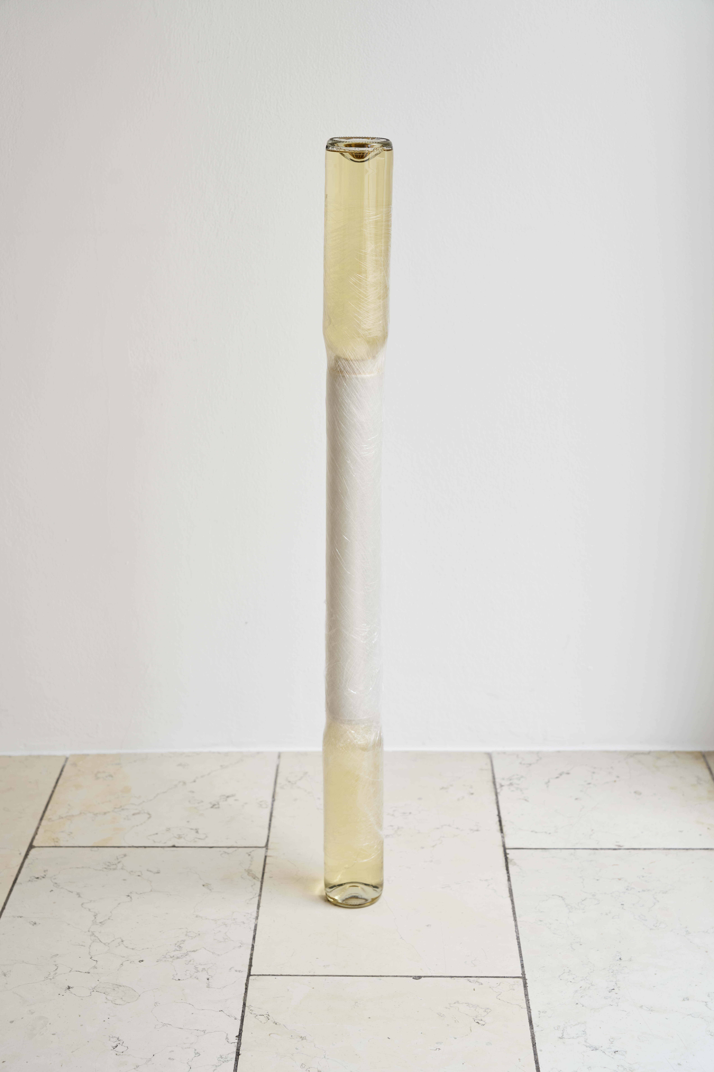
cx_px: 357
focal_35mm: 54
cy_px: 536
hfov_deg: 25.1
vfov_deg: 36.9
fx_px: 1606
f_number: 5.6
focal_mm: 54
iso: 100
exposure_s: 1/30
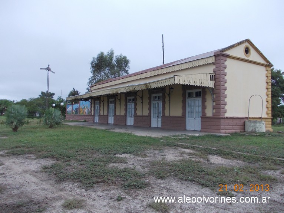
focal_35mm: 28
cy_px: 106
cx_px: 142
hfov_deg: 63.5
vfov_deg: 49.7
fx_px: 230
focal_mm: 4
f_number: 5.4
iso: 80
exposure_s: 1/250
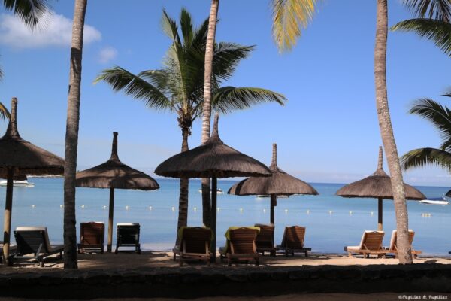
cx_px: 226
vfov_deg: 33.4
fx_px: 501
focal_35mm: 40
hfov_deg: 48.5
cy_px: 150
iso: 100
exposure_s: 1/400
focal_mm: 26
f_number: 7.1
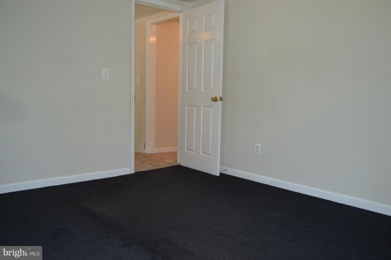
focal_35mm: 30
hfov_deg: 62.0
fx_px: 325
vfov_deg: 43.5
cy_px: 130
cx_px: 196
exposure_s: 1/60
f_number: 3.8
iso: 560
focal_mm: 20
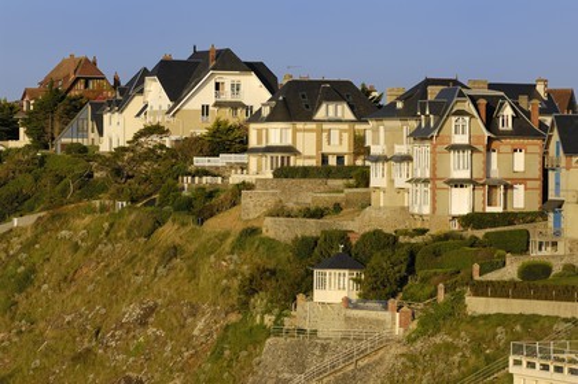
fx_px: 2888
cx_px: 289
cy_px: 192
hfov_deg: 11.4
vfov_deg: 7.6
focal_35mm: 180
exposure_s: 1/400
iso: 100
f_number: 5.3
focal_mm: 120
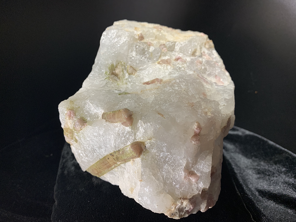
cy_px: 111
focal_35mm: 26
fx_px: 222
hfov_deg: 67.3
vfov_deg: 53.1
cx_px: 148
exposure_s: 1/60
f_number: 1.8
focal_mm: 4.25
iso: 64
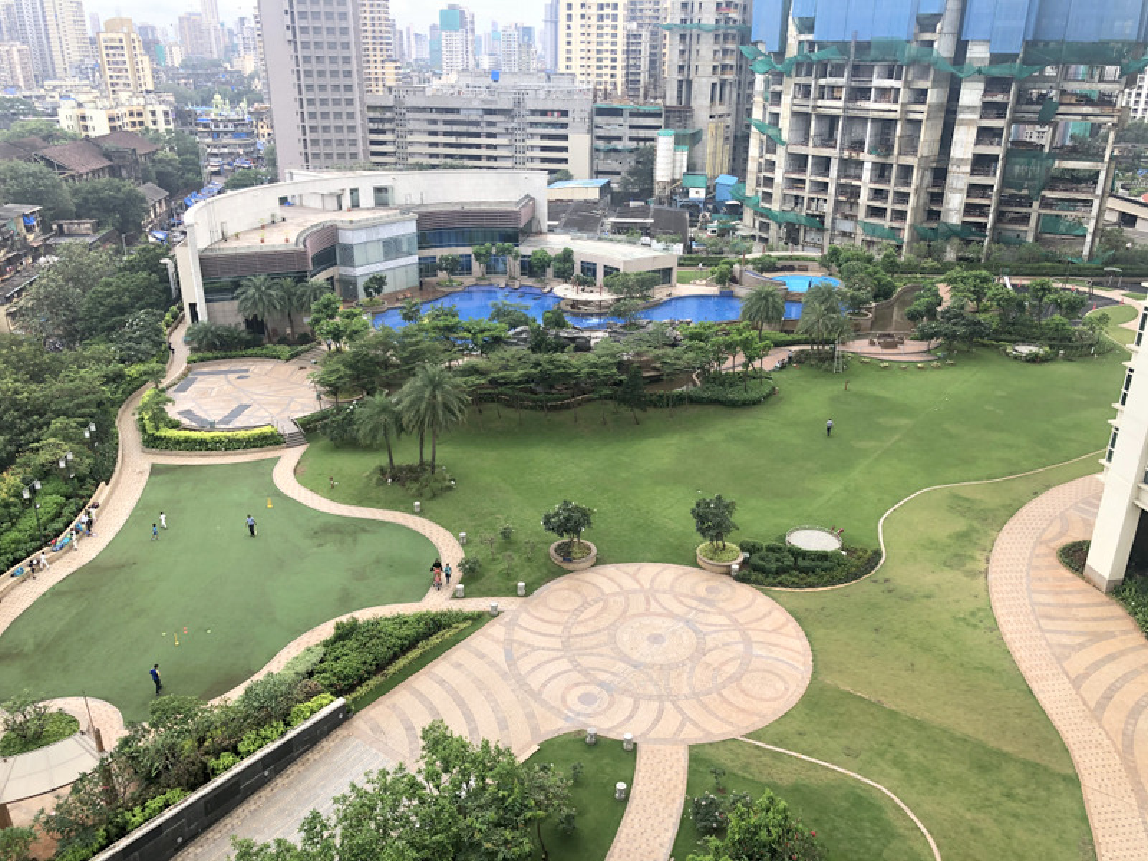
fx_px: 929
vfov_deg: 49.7
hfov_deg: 63.4
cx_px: 574
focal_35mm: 28
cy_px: 430
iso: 20
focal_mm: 4
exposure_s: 1/190
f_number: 1.8
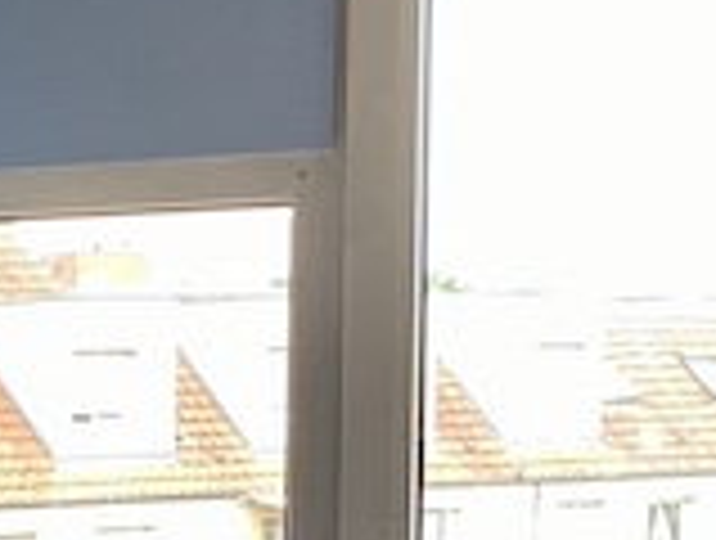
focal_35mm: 167
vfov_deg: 8.2
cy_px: 1336
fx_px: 3462
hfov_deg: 11.0
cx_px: -612
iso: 125
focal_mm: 4.25
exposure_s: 1/121
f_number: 1.8
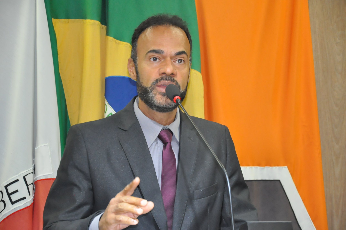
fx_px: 1224
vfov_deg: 10.7
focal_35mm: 128
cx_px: 173
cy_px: 115
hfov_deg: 16.1
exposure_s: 1/60
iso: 2000
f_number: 5.6
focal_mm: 85
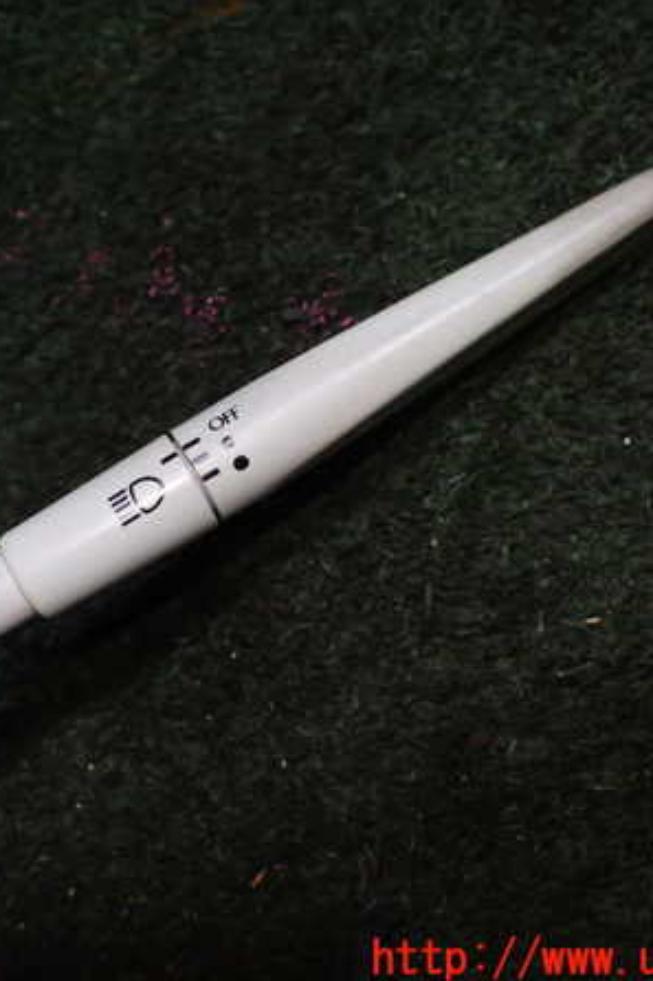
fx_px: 1144
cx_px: 209
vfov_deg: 46.4
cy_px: 493
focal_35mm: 42
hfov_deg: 31.6
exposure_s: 1/125
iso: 320
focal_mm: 5.4
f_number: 2.3
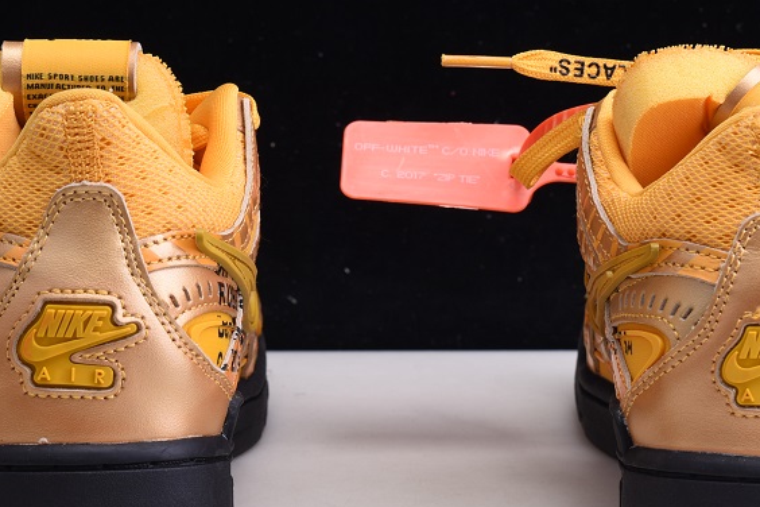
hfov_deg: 12.4
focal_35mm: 166
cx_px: 410
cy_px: 214
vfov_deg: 8.3
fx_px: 3504
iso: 100
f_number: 11
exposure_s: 1/160
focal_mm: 78
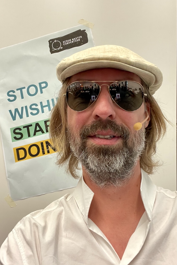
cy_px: 135
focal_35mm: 32
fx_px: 236
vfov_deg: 58.7
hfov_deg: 41.1
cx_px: 90
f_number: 2.2
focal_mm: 2.71
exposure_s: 1/25
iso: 400
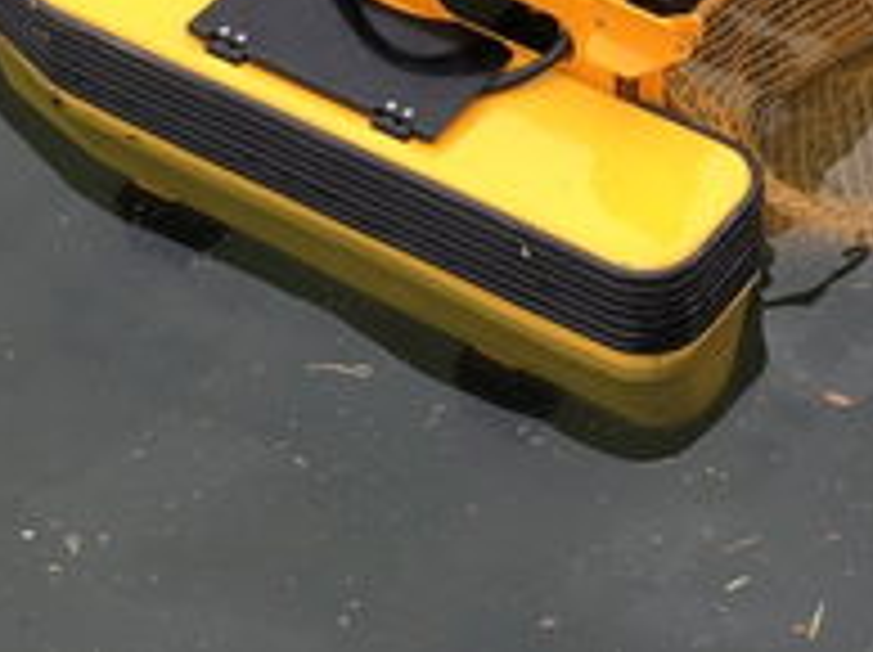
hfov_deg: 16.3
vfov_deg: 12.3
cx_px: 896
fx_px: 2972
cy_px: -85
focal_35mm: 118
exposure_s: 1/159
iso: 16
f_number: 2.4
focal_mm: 6
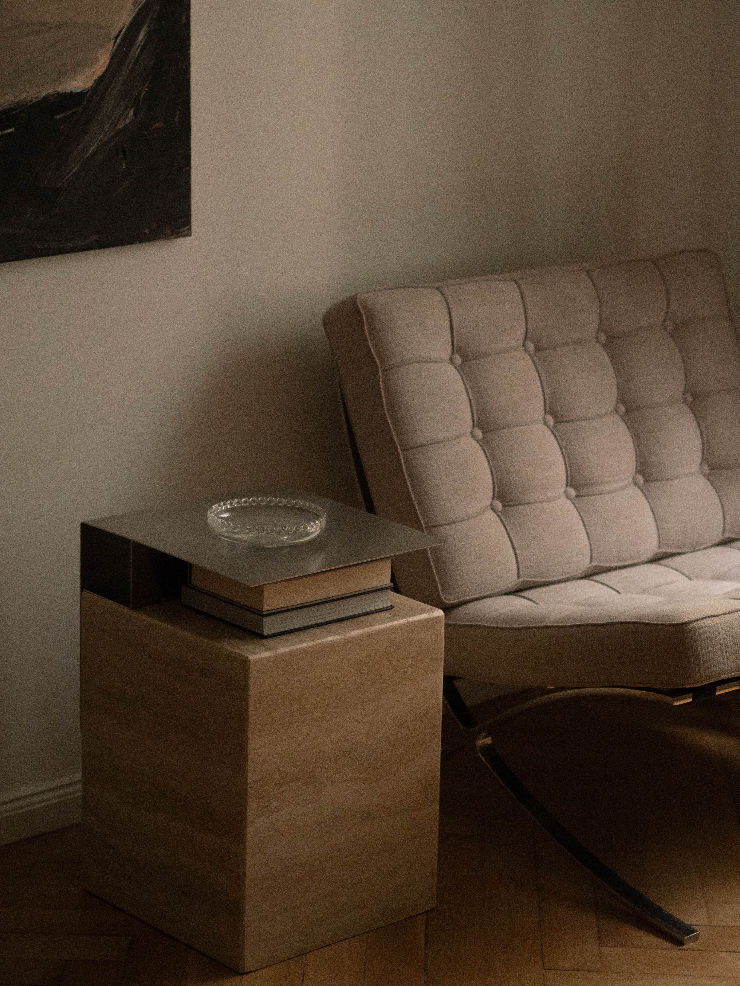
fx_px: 2565
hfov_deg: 16.4
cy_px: 493
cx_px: 370
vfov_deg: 21.8
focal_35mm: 90
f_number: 1.8
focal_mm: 45
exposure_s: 1/100
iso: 4000
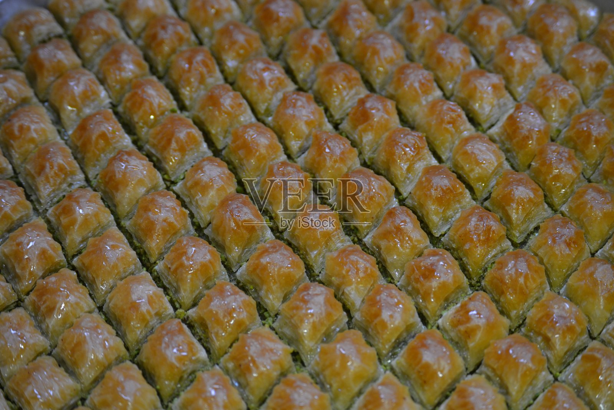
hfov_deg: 24.6
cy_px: 205
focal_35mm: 82
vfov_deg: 16.6
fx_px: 1407
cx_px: 307
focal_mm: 55
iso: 400
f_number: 4
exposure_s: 1/60
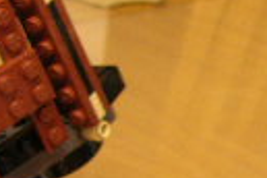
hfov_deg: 9.8
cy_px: 257
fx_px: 1454
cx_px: 536
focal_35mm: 196
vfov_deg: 6.9
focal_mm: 7.8
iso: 98
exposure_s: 1/3.7
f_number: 2.8
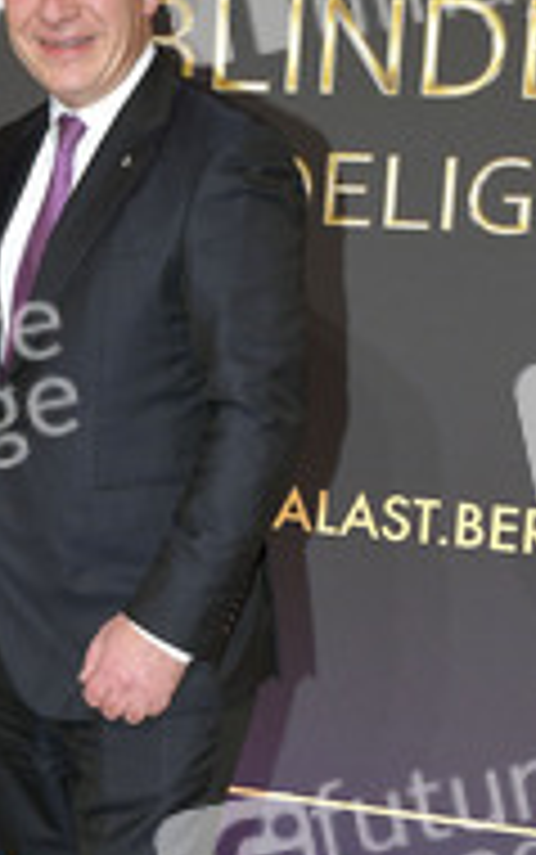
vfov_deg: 26.5
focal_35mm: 77
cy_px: 634
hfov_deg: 16.5
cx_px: -23
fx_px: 1797
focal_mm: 36
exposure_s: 1/250
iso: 1250
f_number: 6.3
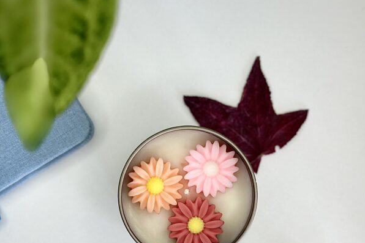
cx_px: 183
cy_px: 193
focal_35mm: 67
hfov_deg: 30.1
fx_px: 679
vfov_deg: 20.1
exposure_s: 1/224
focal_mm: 6.86
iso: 80
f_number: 1.78
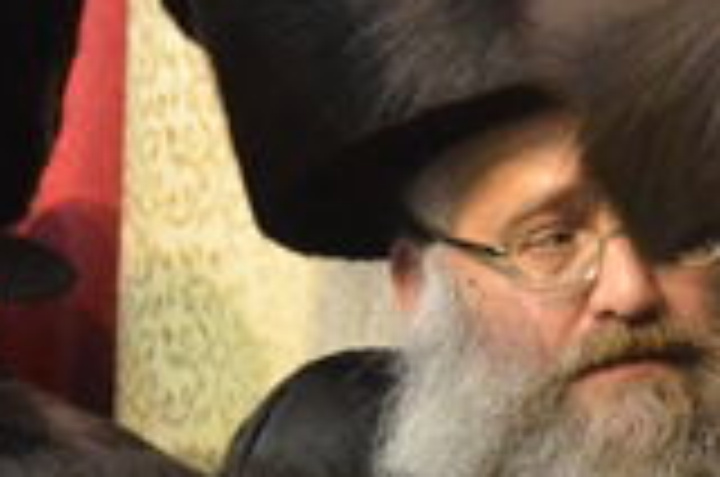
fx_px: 19521
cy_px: 819
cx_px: 1674
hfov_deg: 2.1
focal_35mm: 978
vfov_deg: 1.4
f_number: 4.8
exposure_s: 1/100
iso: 3200
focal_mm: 130
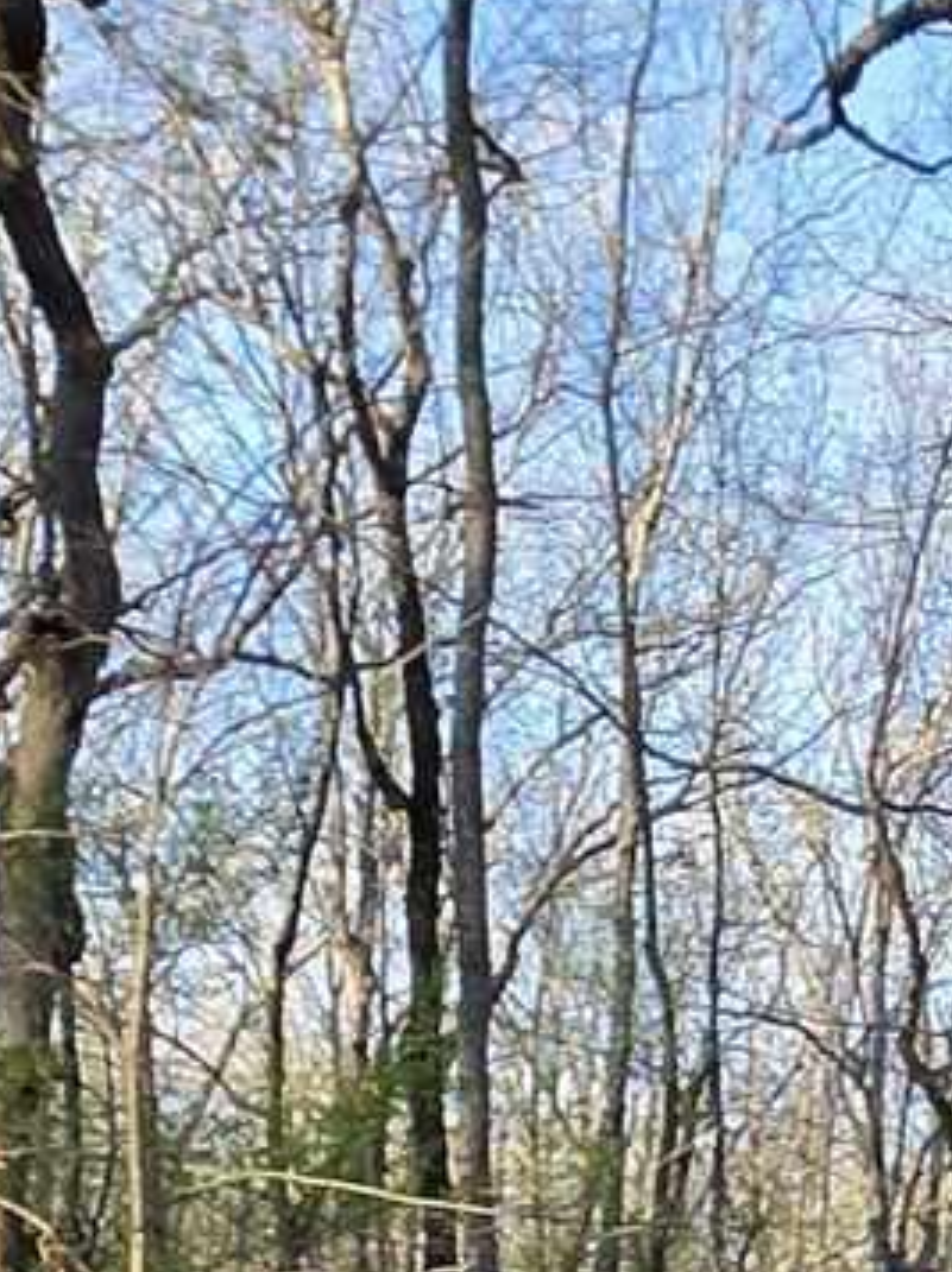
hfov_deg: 16.6
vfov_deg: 16.7
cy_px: 2630
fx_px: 3086
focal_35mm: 84
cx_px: 1205
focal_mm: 2.2
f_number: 2.2
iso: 100
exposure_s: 1/487
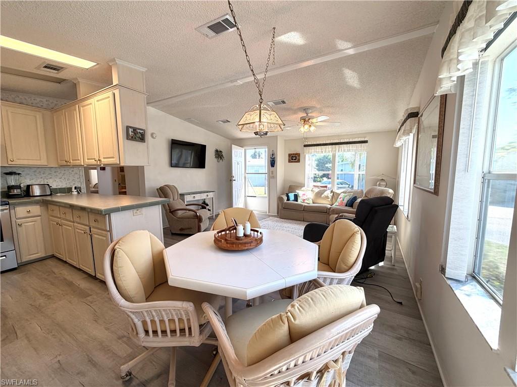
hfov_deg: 102.1
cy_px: 194
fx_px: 209
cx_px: 258
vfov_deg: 85.7
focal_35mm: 14
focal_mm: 2.22
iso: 80
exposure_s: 1/120
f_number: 2.2
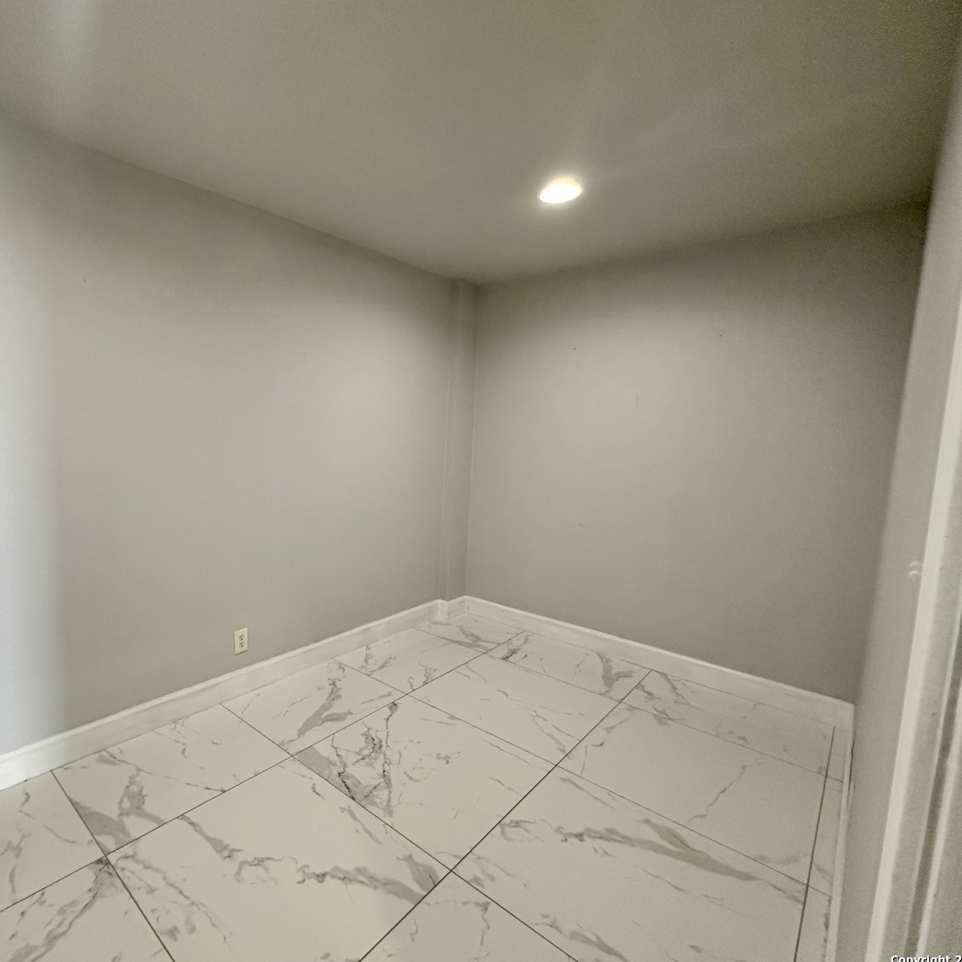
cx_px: 327
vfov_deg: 84.0
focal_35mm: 17
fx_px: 535
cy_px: 487
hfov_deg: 81.4
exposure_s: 1/60
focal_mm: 2.22
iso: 160
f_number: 2.2
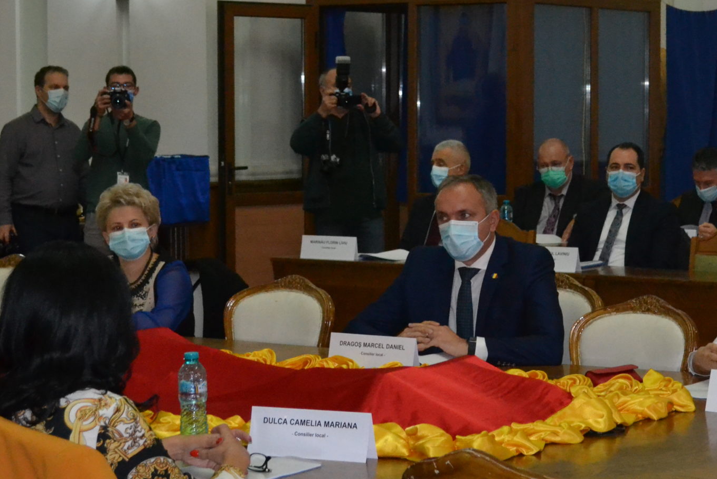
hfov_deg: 20.4
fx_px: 1971
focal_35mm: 99
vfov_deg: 13.8
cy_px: 186
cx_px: 557
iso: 3200
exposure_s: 1/60
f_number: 5
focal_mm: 35
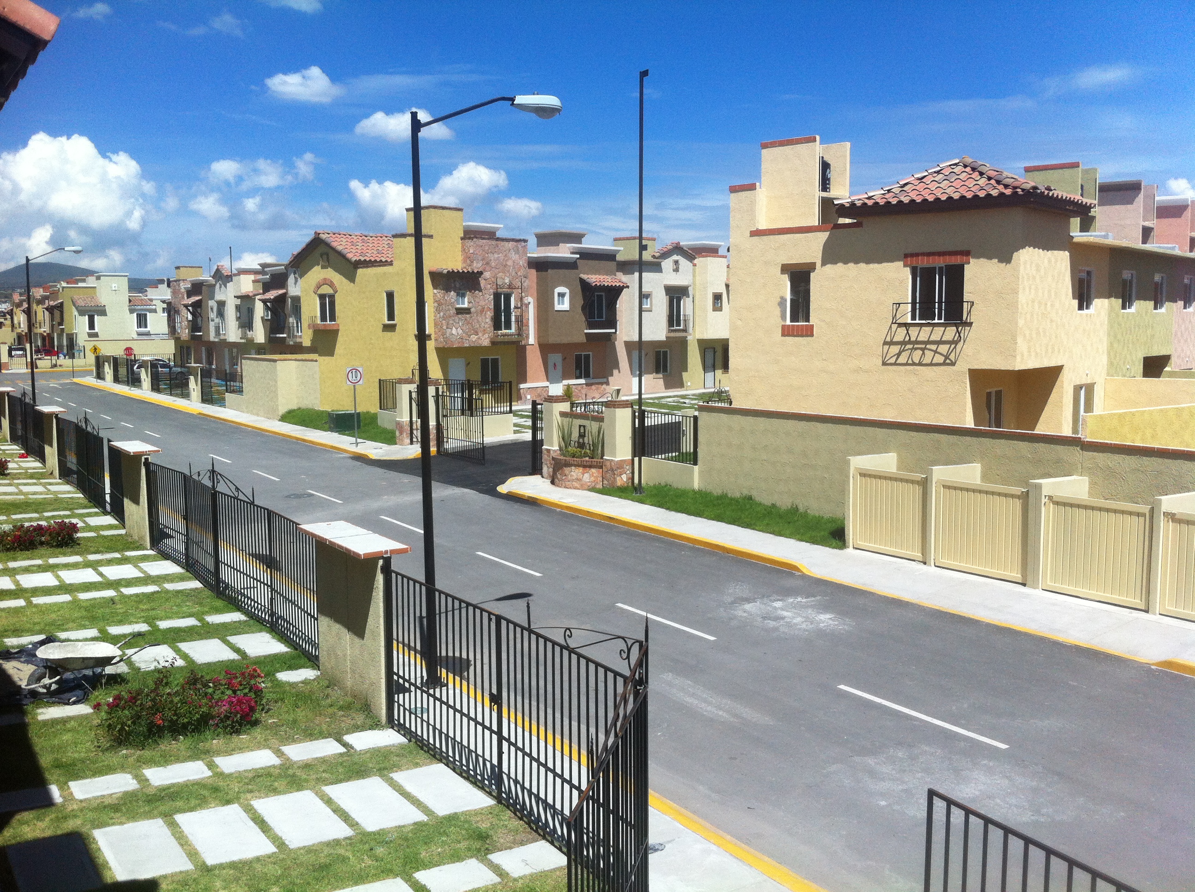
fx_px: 1206
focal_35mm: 35
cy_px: 446
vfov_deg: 40.6
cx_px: 598
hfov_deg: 52.7
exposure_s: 1/2194
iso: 80
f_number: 2.8
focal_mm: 3.85
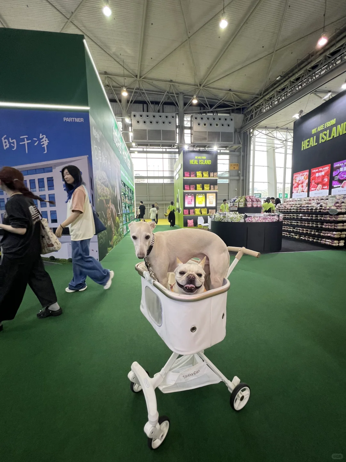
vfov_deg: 106.2
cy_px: 231
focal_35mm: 13
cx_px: 173
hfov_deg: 89.9
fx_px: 173
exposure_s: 1/100
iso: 160
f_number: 1.8
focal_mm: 1.57
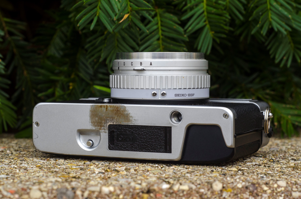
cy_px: 100
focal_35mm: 52
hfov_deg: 37.9
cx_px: 150
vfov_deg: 25.6
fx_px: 438
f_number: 3.5
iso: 400
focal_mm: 35
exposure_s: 1/250
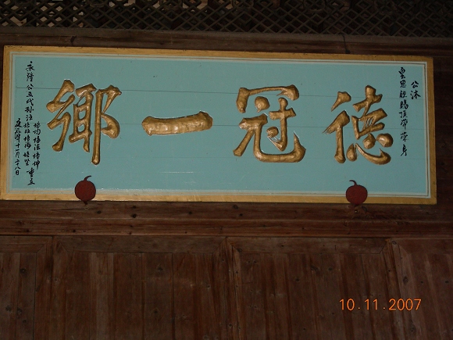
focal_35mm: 79
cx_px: 226
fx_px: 1034
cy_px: 170
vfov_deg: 18.7
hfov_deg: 24.7
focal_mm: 13.2
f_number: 3.5
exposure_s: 1/60.1
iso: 76
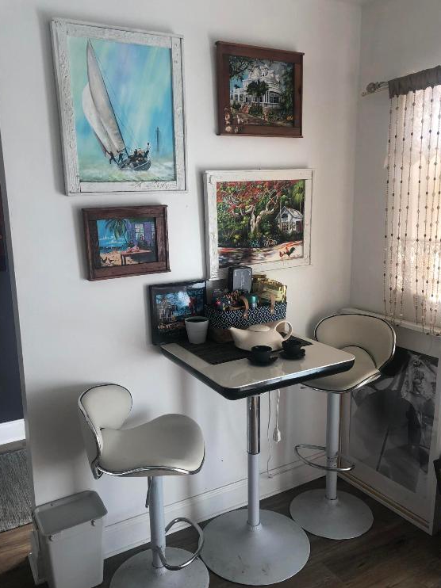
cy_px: 304
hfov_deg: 48.2
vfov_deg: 61.7
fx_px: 493
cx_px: 223
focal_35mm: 29
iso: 40
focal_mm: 4
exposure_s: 1/120
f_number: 1.8
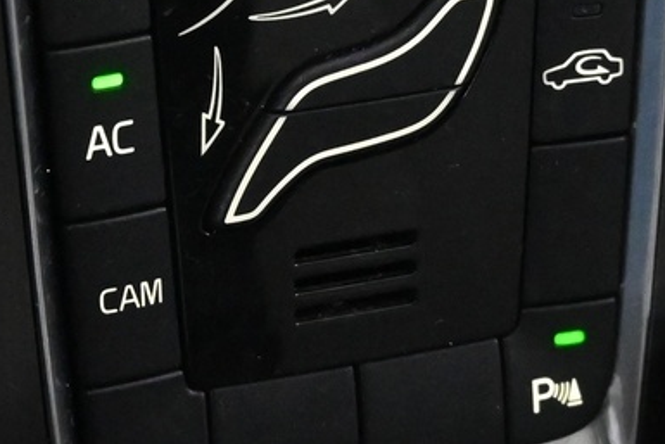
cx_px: 288
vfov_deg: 8.2
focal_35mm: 167
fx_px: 3089
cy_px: 107
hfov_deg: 12.3
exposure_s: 1/40
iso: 5600
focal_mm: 26.5
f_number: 4.5
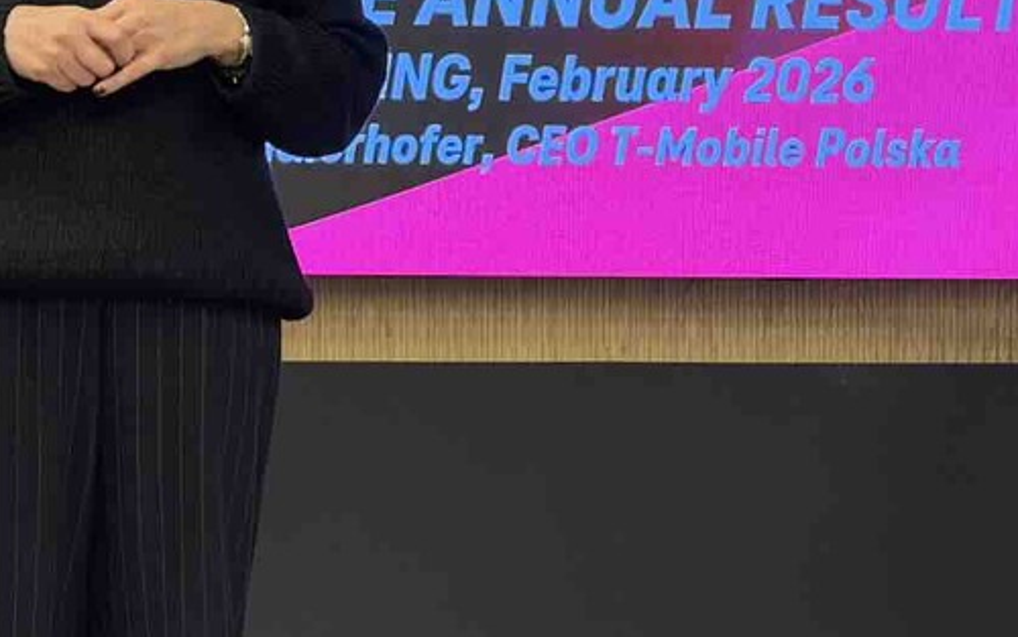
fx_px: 3386
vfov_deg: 10.8
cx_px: 888
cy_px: 315
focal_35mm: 122
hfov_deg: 16.9
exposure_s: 1/50
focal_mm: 6.76
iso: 200
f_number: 1.78
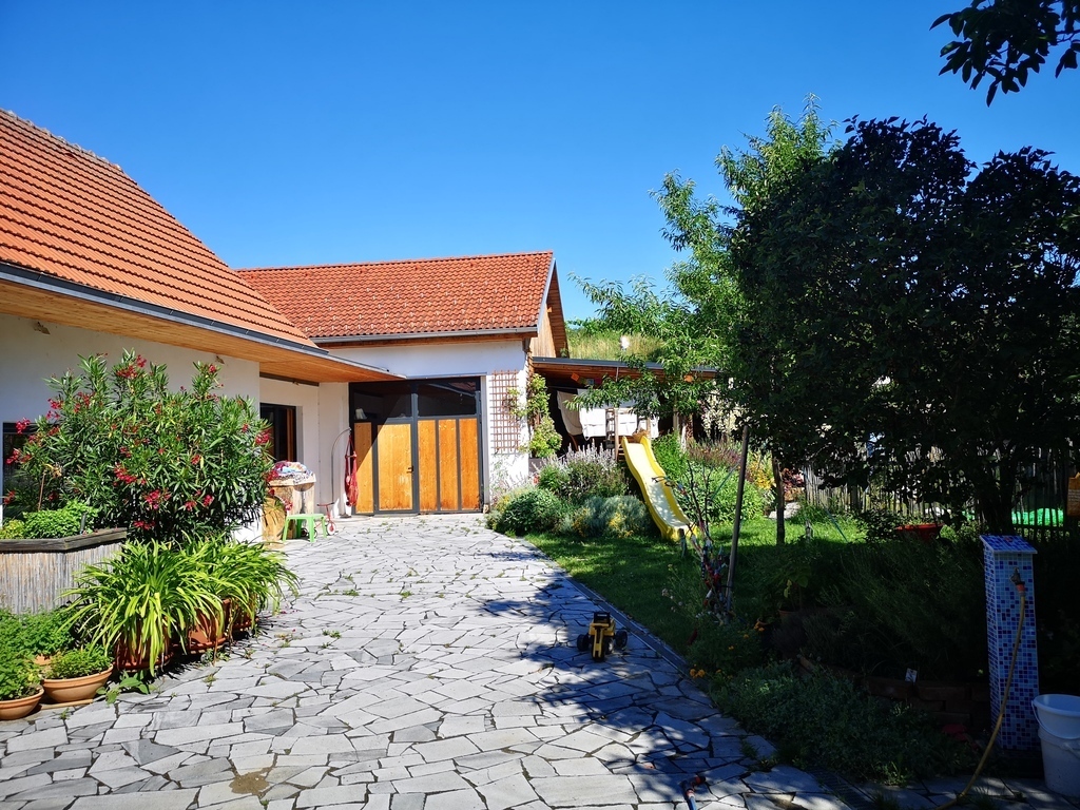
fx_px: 842
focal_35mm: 27
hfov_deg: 65.3
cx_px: 540
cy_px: 405
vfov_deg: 51.4
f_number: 1.8
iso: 50
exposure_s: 1/1517
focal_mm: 5.58
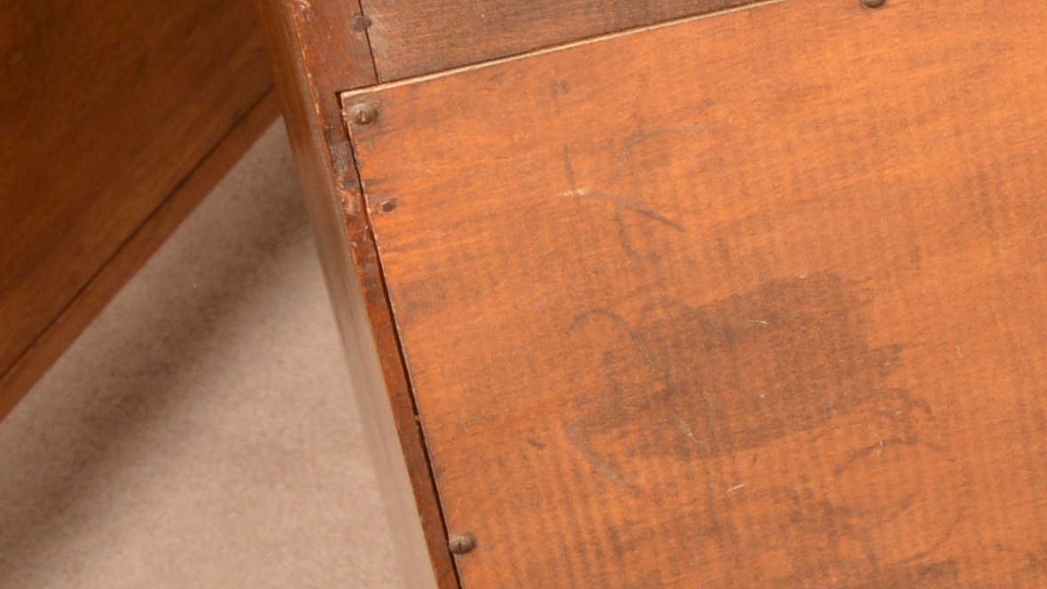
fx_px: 3664
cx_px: 1809
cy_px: 371
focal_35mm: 132
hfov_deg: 14.5
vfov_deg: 9.2
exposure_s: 1/100
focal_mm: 22
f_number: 8
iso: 200
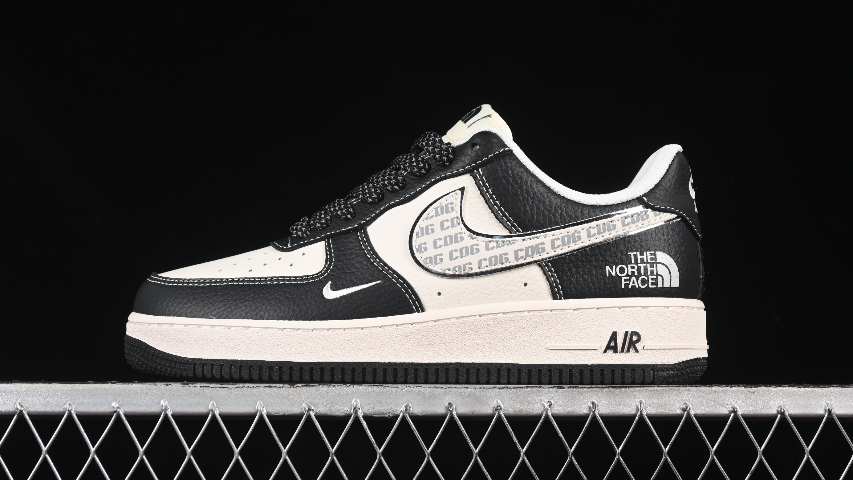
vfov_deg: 15.3
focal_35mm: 79
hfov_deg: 26.9
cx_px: 427
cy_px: 206
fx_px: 1787
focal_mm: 50
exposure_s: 1/60
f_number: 7.1
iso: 160
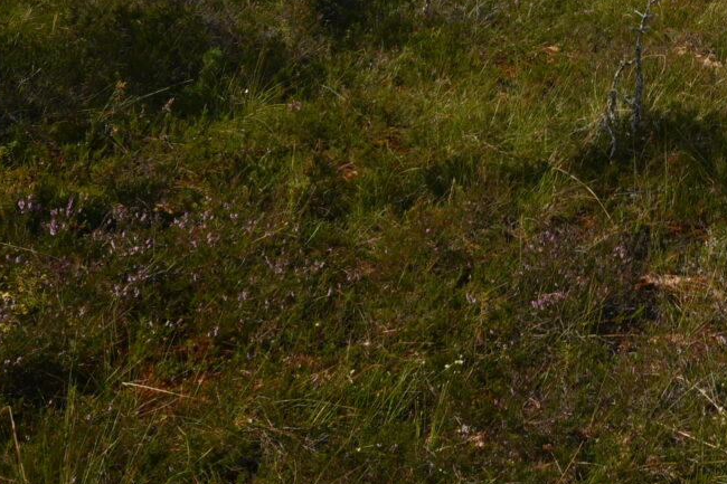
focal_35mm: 63
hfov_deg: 29.8
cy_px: -232
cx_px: 721
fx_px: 1272
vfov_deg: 19.0
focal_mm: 16
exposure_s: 1/160
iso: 100
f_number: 6.3
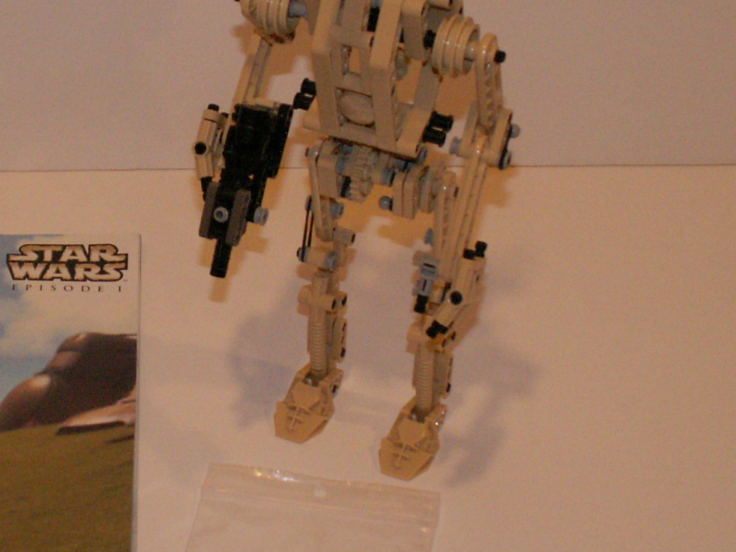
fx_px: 2147
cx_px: 128
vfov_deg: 14.6
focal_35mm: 101
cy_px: 259
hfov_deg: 19.2
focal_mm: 8.29
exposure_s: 1/40
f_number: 3.2
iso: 160
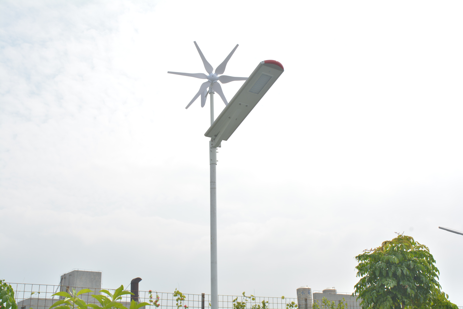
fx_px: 579
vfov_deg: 29.9
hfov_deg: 43.6
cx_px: 232
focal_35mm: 45
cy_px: 154
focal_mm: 30
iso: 400
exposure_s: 1/400
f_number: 14
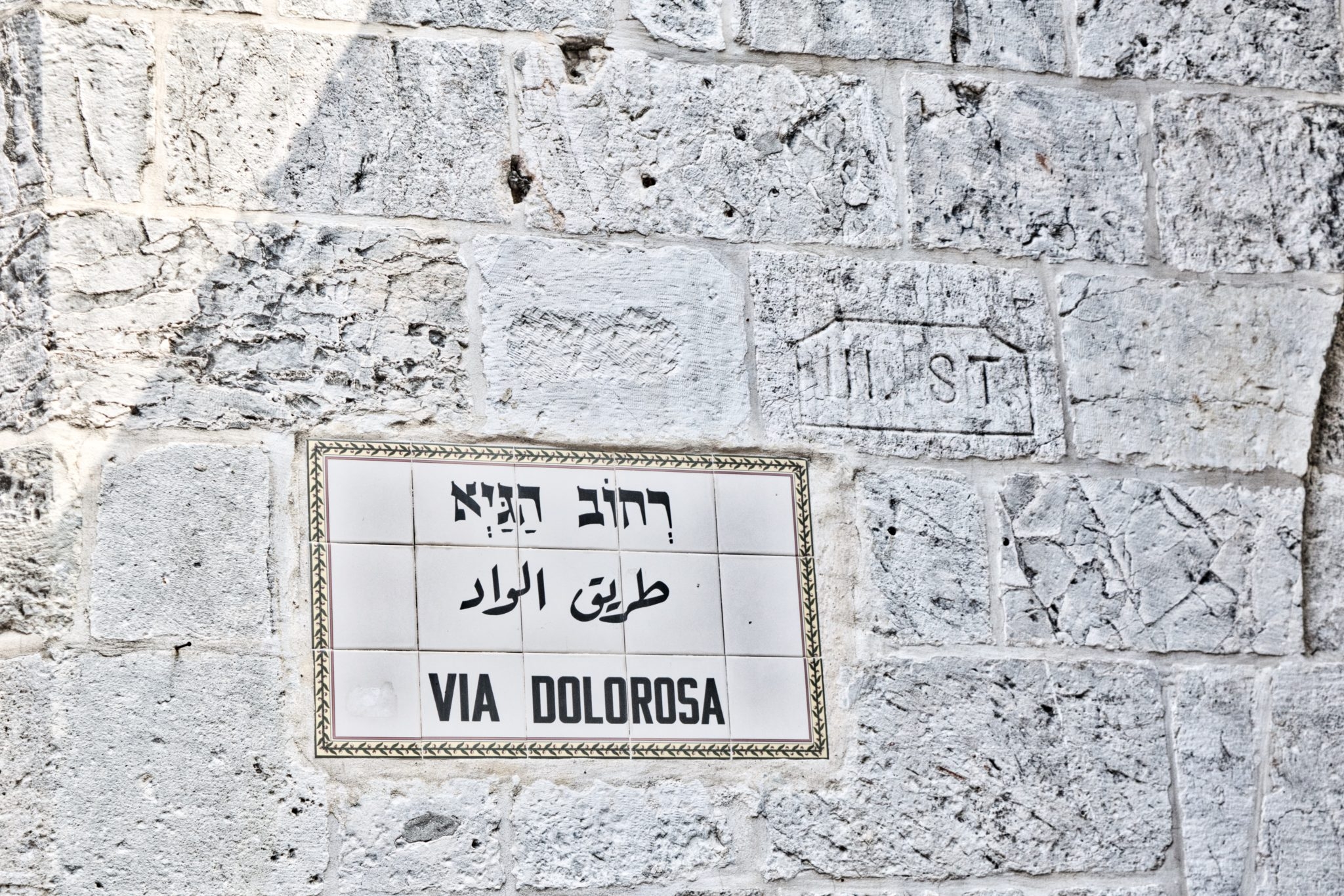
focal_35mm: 82
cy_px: 448
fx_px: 3080
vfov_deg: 16.6
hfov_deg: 24.6
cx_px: 672
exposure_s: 1/250
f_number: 8
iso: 400
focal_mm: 55
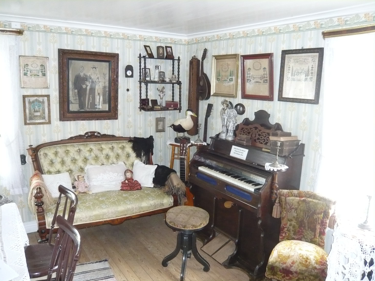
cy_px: 140
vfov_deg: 49.7
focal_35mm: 28
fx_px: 303
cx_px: 188
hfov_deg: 63.4
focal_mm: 4.6
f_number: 2.8
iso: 400
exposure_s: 1/30
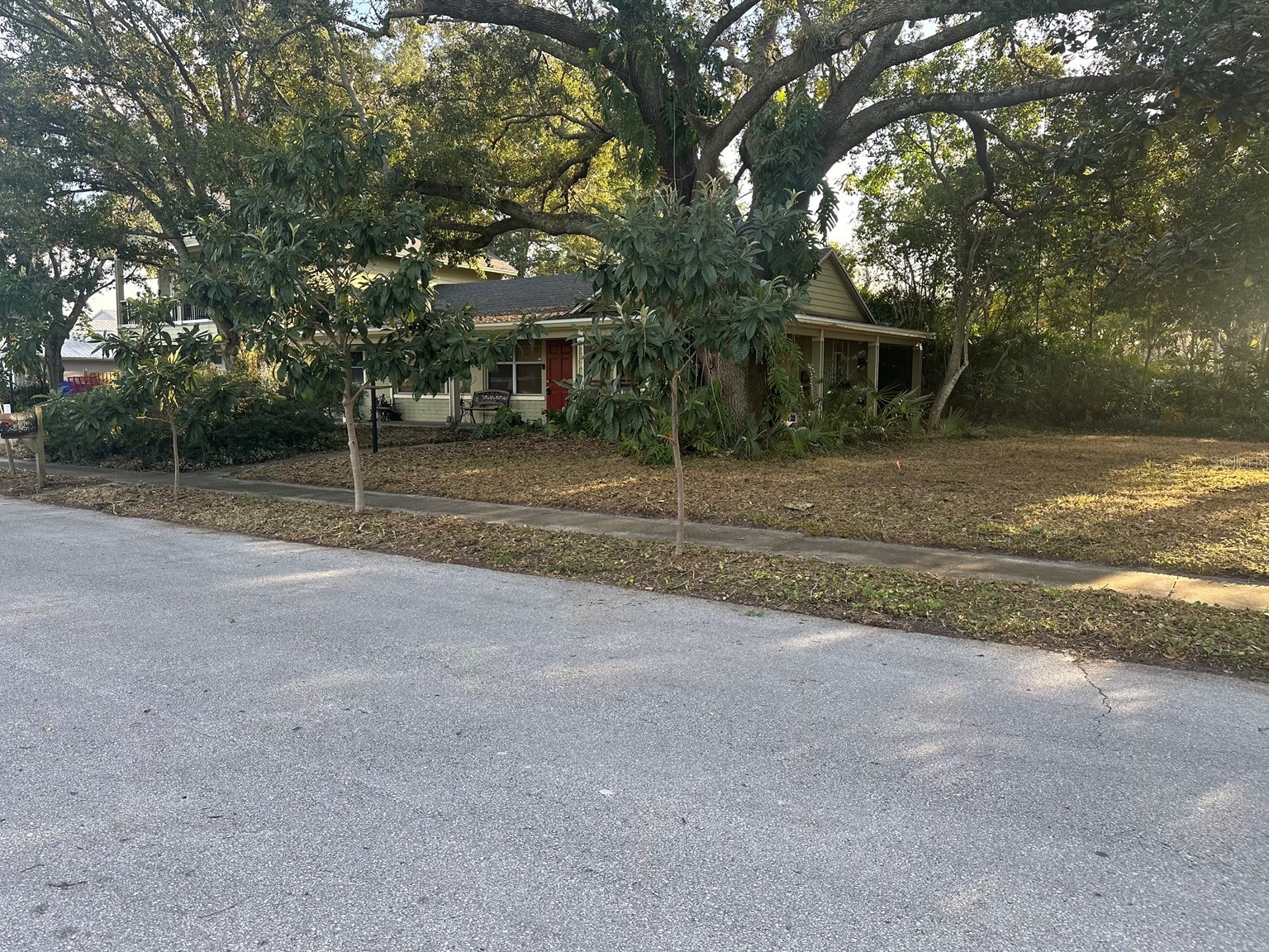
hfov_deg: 69.4
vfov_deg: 54.9
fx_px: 916
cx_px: 627
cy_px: 462
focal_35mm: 25
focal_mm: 6.86
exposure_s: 1/424
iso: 80
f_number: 1.78
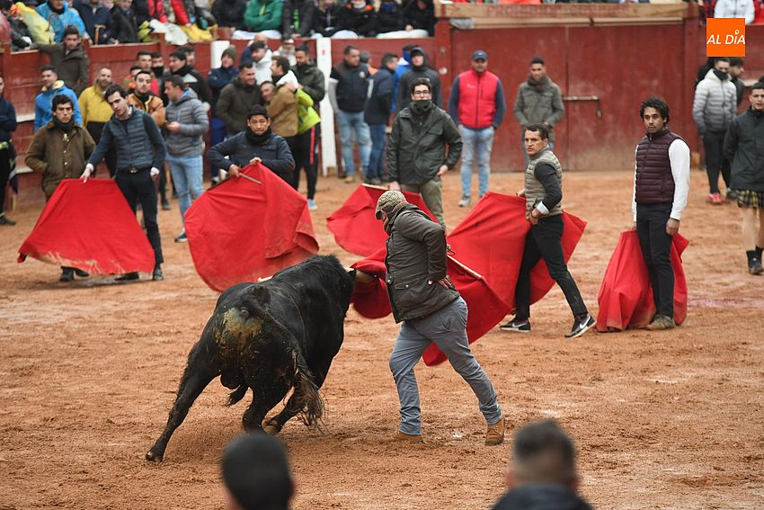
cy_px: 255
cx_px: 382
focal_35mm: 200
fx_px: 4245
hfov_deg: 10.3
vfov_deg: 6.9
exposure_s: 1/320
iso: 5000
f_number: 4
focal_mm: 200
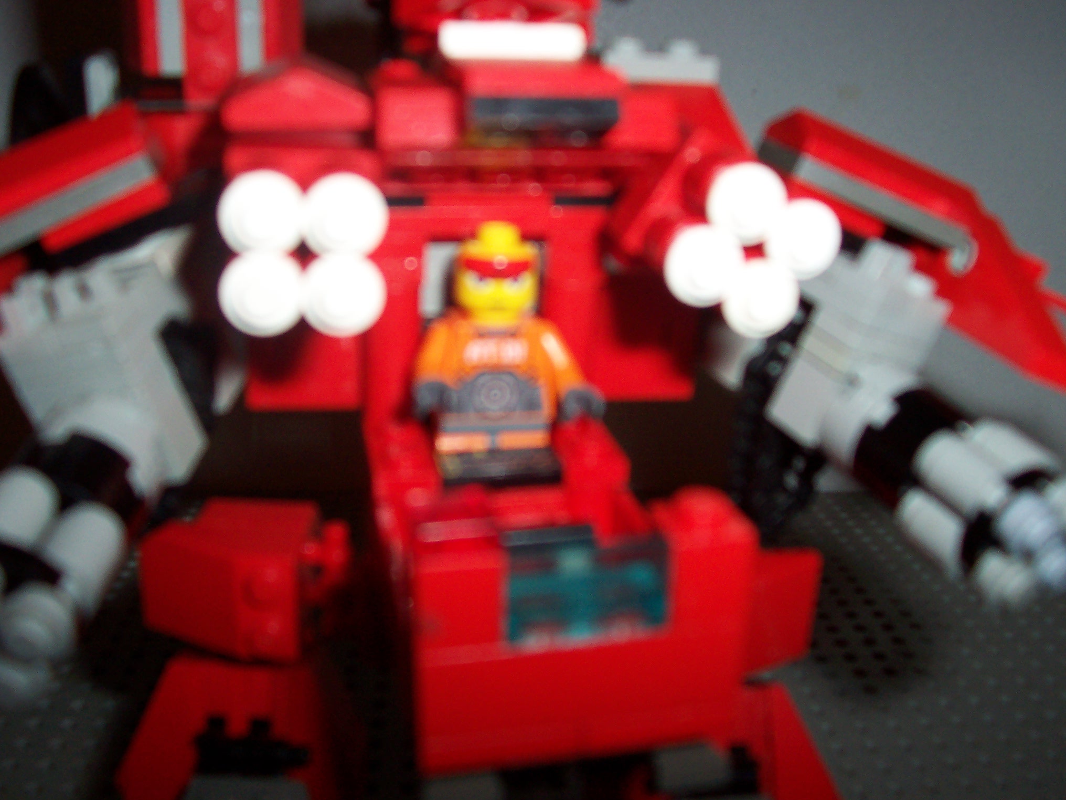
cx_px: 533
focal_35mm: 37
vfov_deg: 38.7
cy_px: 400
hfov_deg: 50.1
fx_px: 1139
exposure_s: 1/60
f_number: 2.8
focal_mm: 5.6
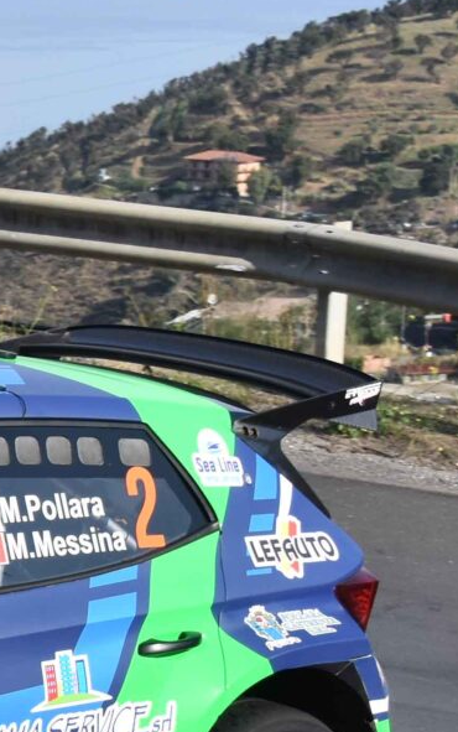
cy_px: 529
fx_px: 3036
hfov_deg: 7.7
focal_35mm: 152
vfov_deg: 13.7
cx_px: -832
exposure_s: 1/1600
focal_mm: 23
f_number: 6.3
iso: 400
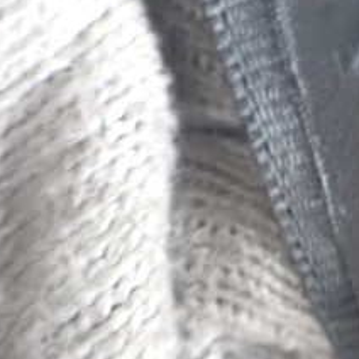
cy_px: 144
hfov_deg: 21.1
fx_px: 880
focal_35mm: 75
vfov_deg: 23.0
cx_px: 454
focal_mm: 5.4
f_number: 2.3
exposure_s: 1/20
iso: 1600
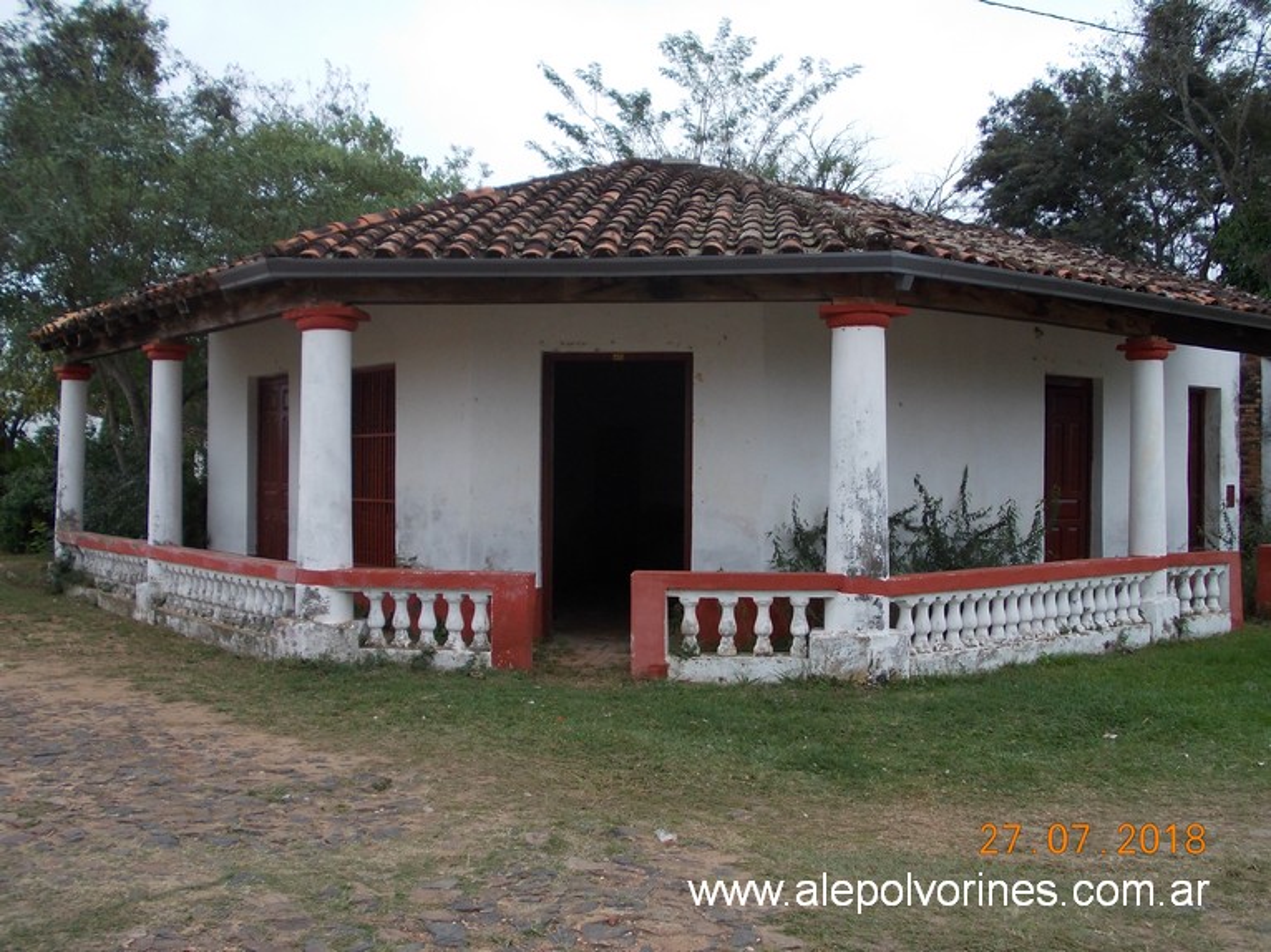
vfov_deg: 37.7
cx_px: 636
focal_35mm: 38
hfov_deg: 49.0
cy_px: 476
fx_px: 1395
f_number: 3.1
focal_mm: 5.3
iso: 80
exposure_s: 1/320
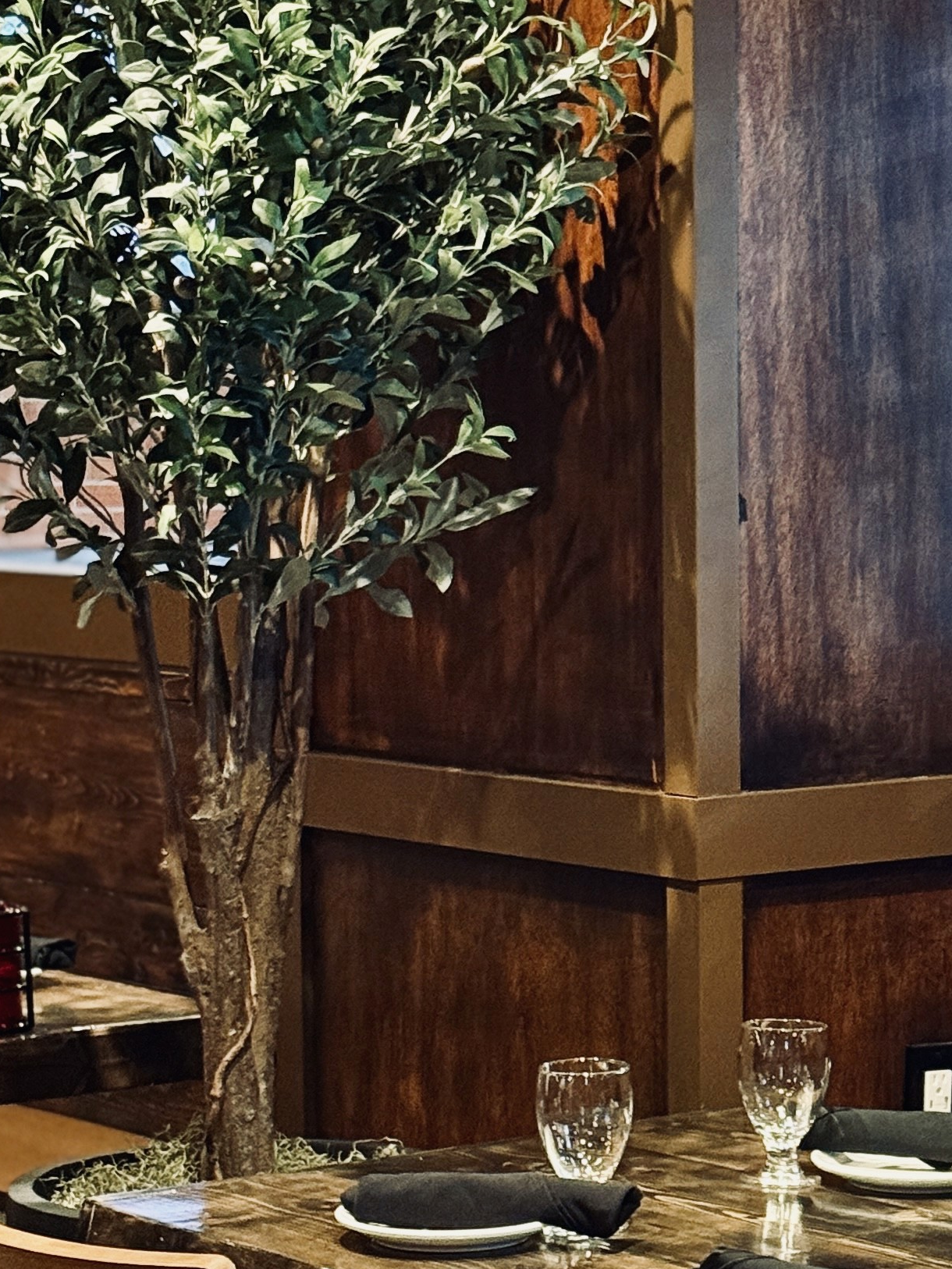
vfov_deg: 16.5
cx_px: 785
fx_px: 4362
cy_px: 736
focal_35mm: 119
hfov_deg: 12.4
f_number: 1.78
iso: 500
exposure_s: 1/40
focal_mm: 6.76
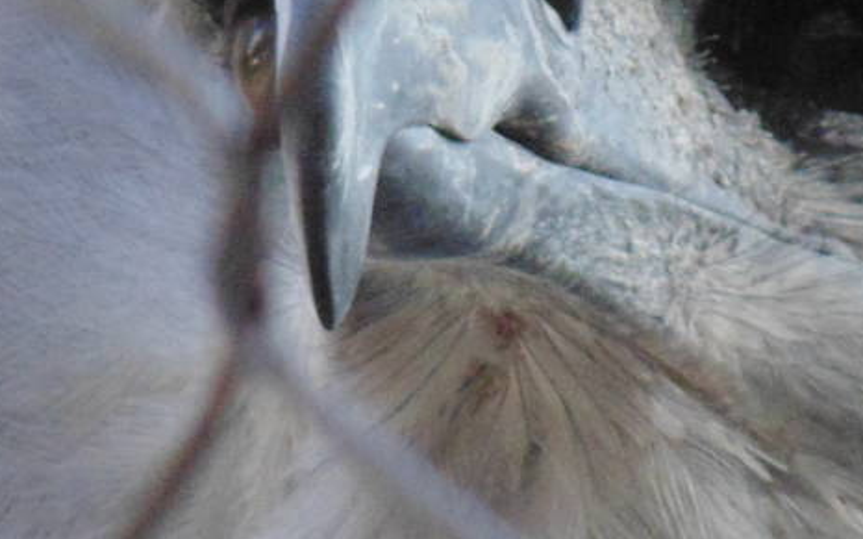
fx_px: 41714
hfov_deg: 1.2
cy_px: 169
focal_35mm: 1774
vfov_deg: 0.7
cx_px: 283
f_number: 5.9
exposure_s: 1/125
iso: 400
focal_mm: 87.3
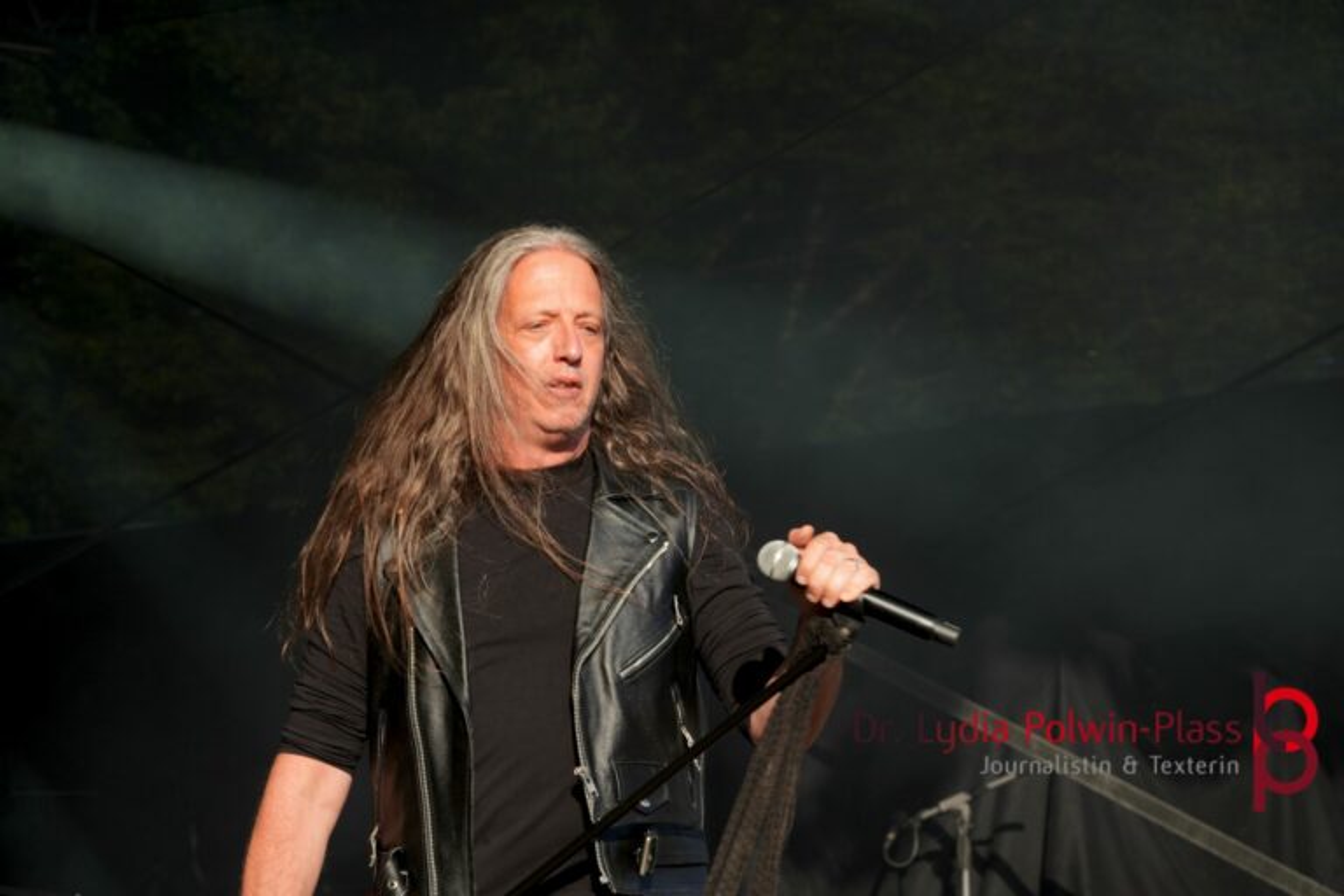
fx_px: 5376
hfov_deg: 14.3
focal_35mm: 144
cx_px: 672
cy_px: 448
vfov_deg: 9.5
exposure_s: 1/250
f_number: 6.3
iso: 100
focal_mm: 96
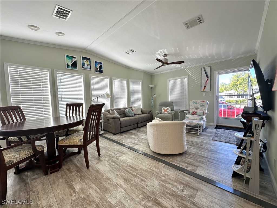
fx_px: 112
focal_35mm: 14
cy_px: 104
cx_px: 138
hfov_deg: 102.1
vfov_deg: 85.7
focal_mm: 2.22
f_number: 2.2
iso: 40
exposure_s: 1/129
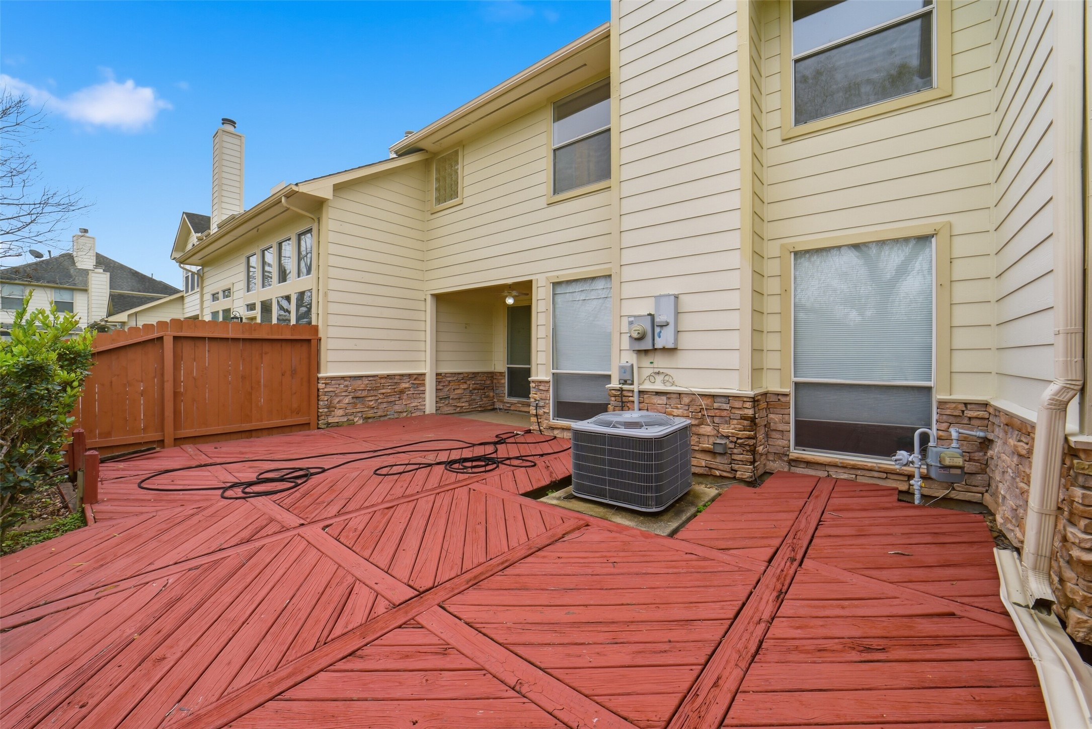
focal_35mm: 14
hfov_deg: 104.2
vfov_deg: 81.2
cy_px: 364
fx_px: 425
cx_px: 546
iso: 500
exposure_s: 1/1000
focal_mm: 14
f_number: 11
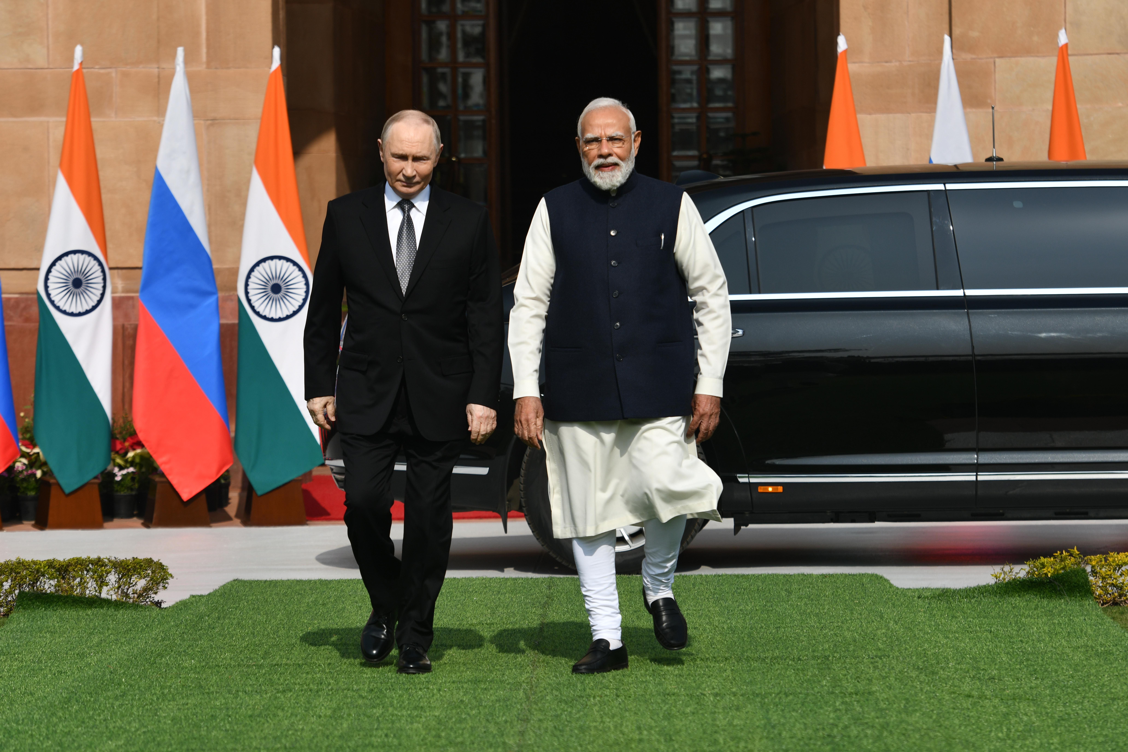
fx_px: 3760
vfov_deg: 11.4
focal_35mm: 120
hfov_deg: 17.1
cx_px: 564
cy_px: 376
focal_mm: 120
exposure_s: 1/2000
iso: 140
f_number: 5.6
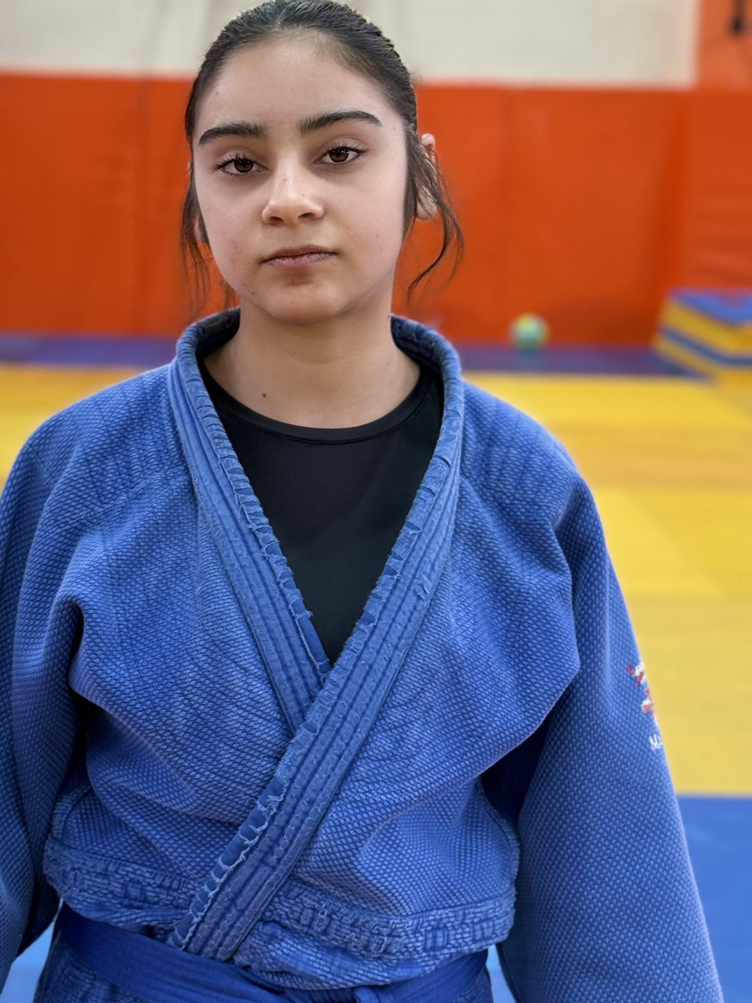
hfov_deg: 20.1
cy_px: 340
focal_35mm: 73
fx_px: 2115
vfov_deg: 26.5
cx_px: 315
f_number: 1.78
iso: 100
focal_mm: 6.76
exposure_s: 1/100
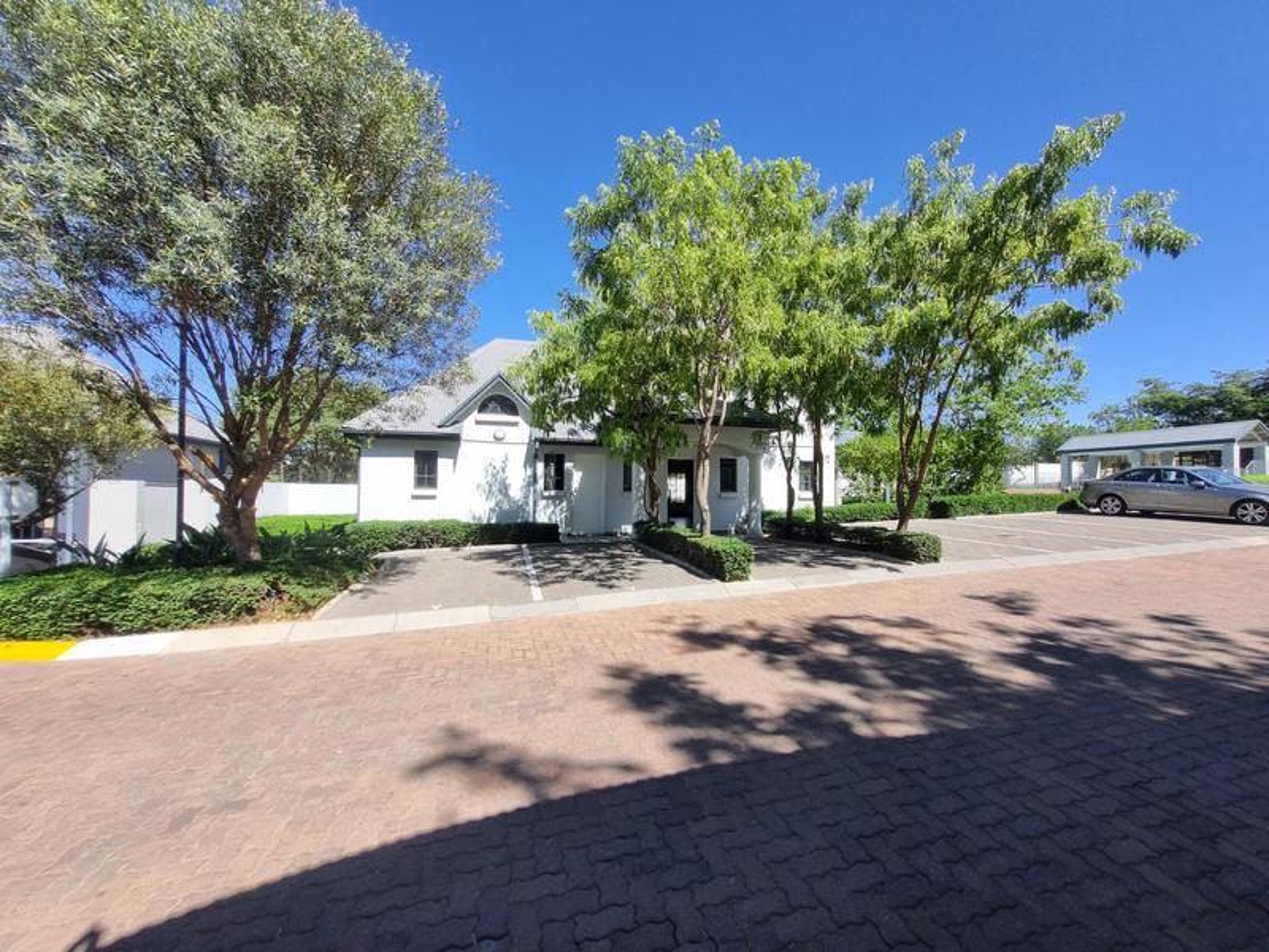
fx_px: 477
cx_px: 634
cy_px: 476
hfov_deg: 106.2
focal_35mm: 13
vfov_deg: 89.9
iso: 50
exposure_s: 1/1024
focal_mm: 1.74
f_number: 2.2
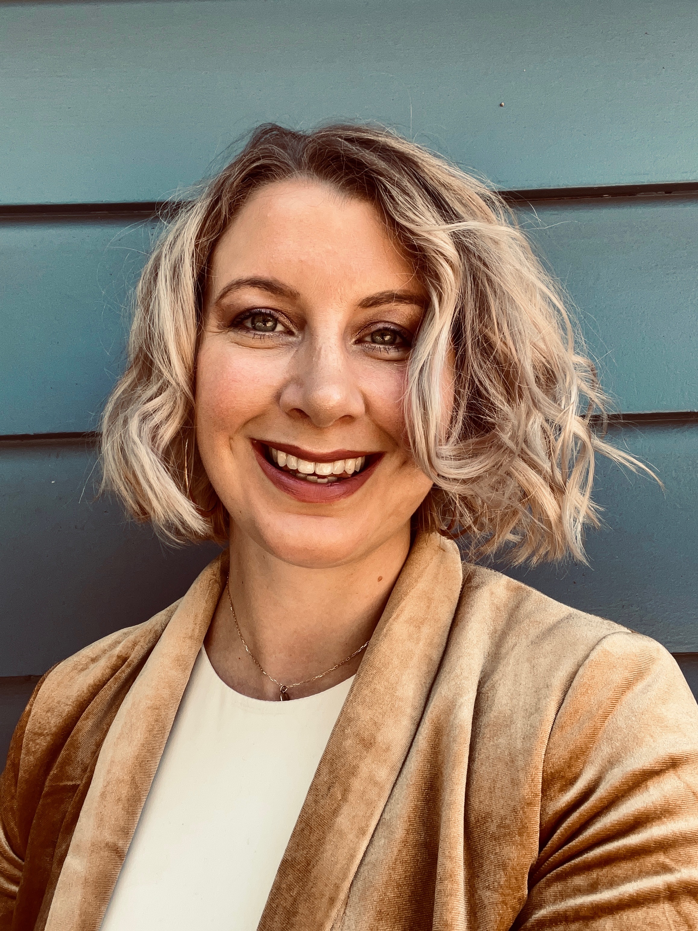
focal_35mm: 30
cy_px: 466
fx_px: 807
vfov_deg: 60.0
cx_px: 349
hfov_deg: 46.8
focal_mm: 2.71
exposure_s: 1/121
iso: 50
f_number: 2.2
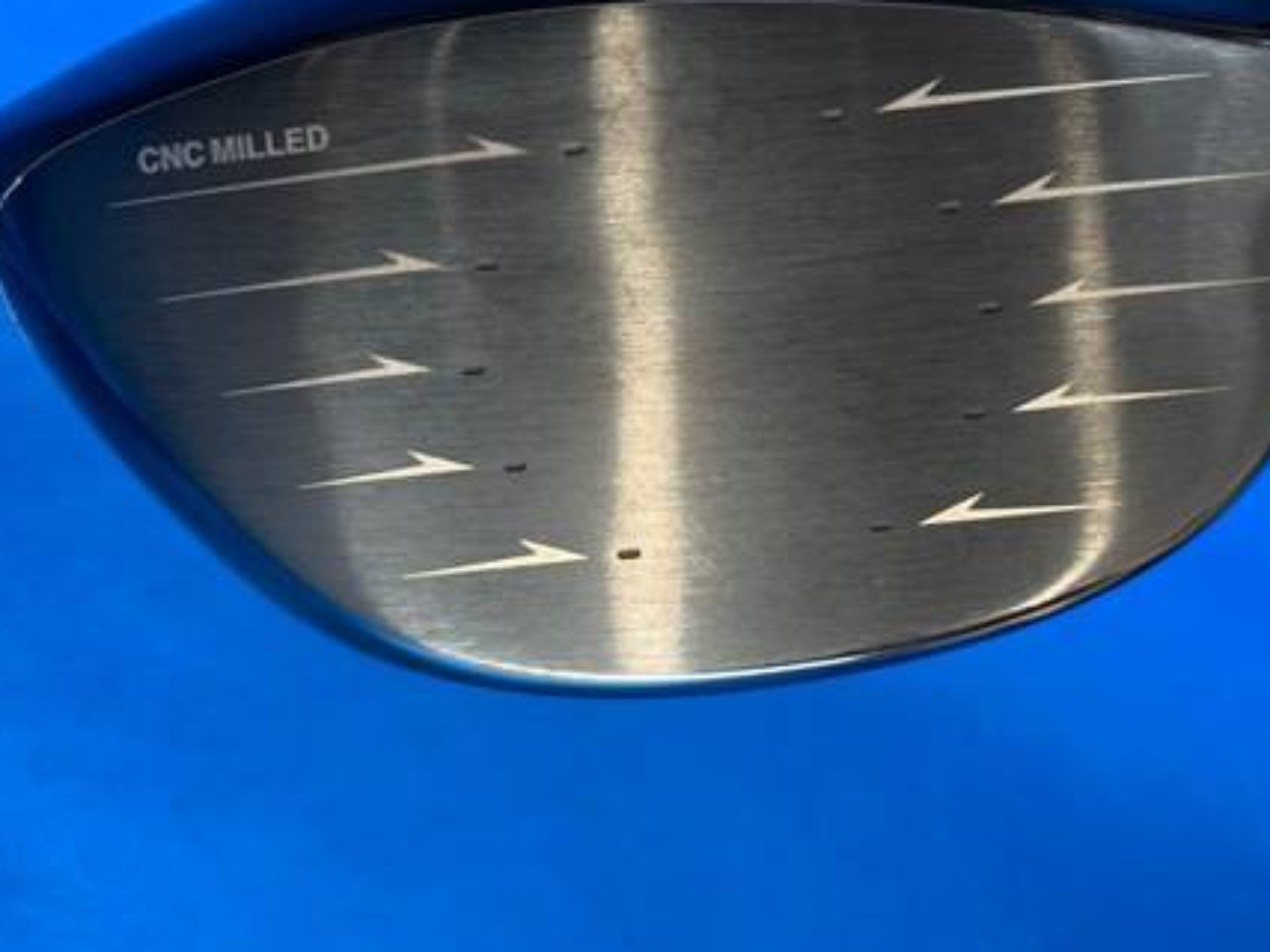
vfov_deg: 36.2
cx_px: 741
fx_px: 1430
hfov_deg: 47.7
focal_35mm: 39
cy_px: 271
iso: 160
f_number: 1.8
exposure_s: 1/60
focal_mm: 4.25
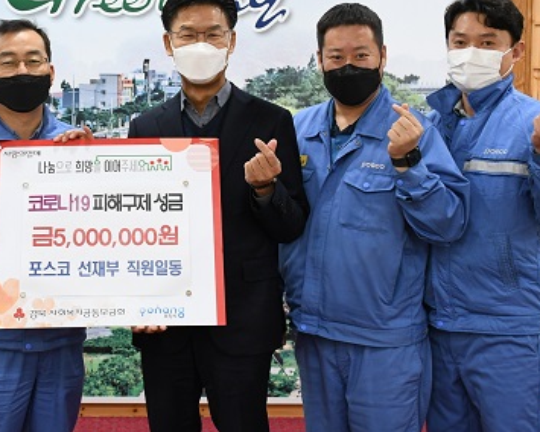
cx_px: 172
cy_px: 154
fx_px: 1055
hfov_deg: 28.5
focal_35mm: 66
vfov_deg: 23.1
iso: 2000
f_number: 5.6
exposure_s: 1/160
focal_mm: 26
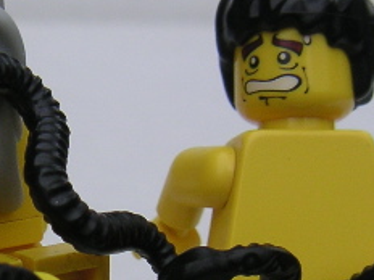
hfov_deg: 14.8
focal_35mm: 131
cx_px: 0
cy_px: 175
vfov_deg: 11.3
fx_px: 1415
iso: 50
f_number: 6.7
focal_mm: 6
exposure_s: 1/180
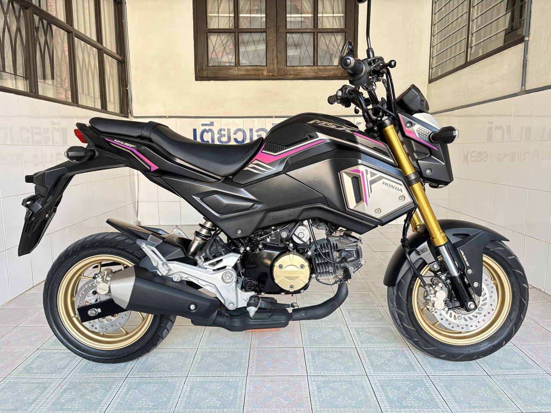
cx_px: 276
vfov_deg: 53.1
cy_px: 206
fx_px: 414
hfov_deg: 67.3
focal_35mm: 26
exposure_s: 1/60
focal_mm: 5.96
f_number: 1.6
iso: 160
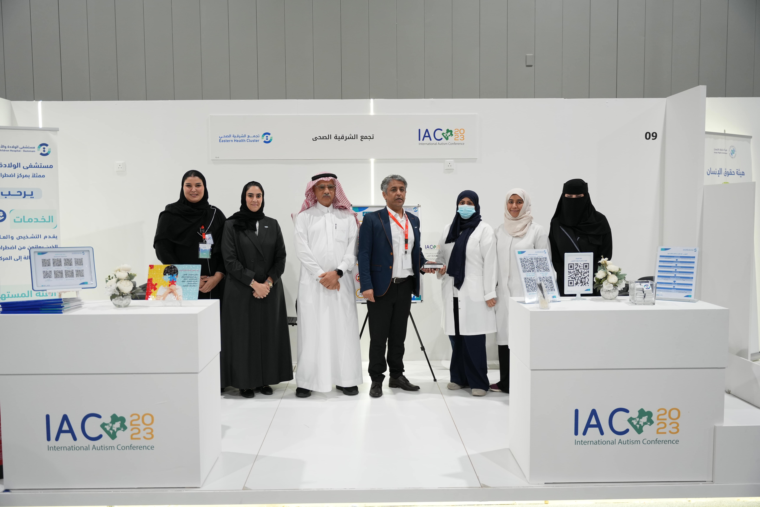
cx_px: 380
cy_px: 254
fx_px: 661
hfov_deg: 59.8
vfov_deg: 42.0
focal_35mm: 31
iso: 800
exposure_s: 1/125
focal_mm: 31.3
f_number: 2.8
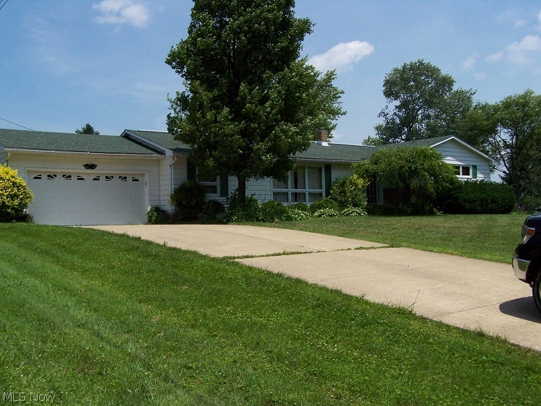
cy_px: 203
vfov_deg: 37.7
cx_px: 270
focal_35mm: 38
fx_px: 594
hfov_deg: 49.0
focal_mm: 6.3
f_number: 5.6
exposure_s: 1/1250
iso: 160
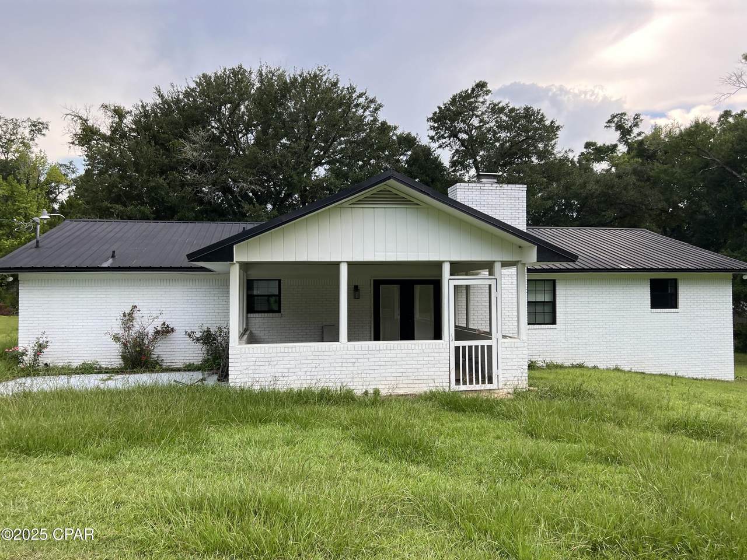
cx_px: 374
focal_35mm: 26
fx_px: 561
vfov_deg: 53.1
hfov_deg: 67.3
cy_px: 280
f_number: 1.5
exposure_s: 1/709
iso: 50
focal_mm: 5.7
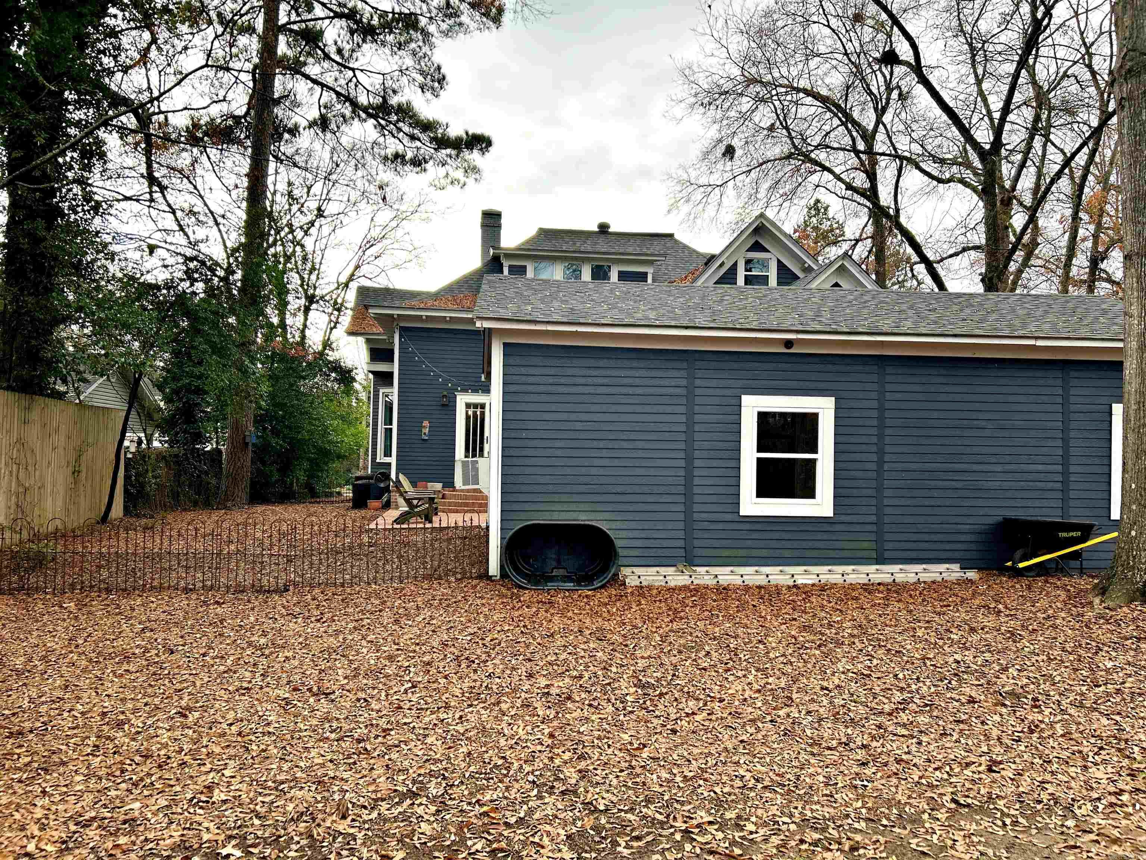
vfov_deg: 53.1
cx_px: 573
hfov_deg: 67.3
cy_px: 430
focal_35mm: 26
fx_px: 861
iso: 50
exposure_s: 1/588
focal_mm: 5.7
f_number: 1.5
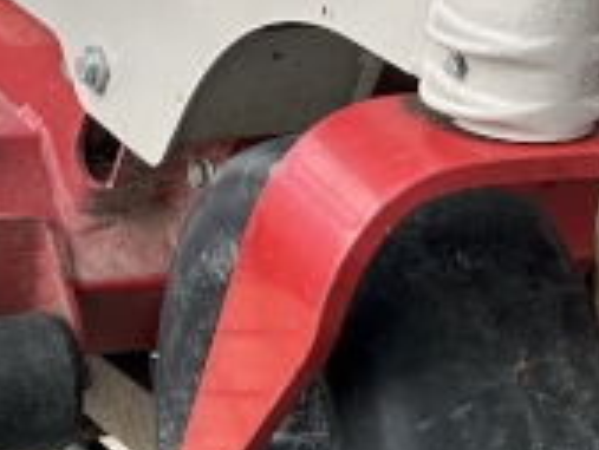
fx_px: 2130
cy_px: 60
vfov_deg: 12.0
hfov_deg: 16.0
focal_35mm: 123
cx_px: 216
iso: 50
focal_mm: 5.7
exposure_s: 1/775
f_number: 1.5
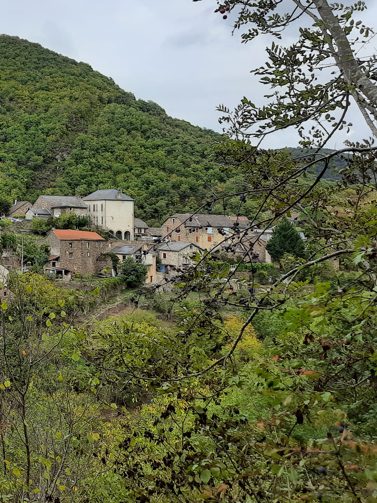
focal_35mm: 48
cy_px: 160
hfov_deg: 26.7
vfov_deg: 39.1
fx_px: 697
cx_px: -82
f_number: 1.8
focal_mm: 5.23
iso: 20
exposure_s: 1/350
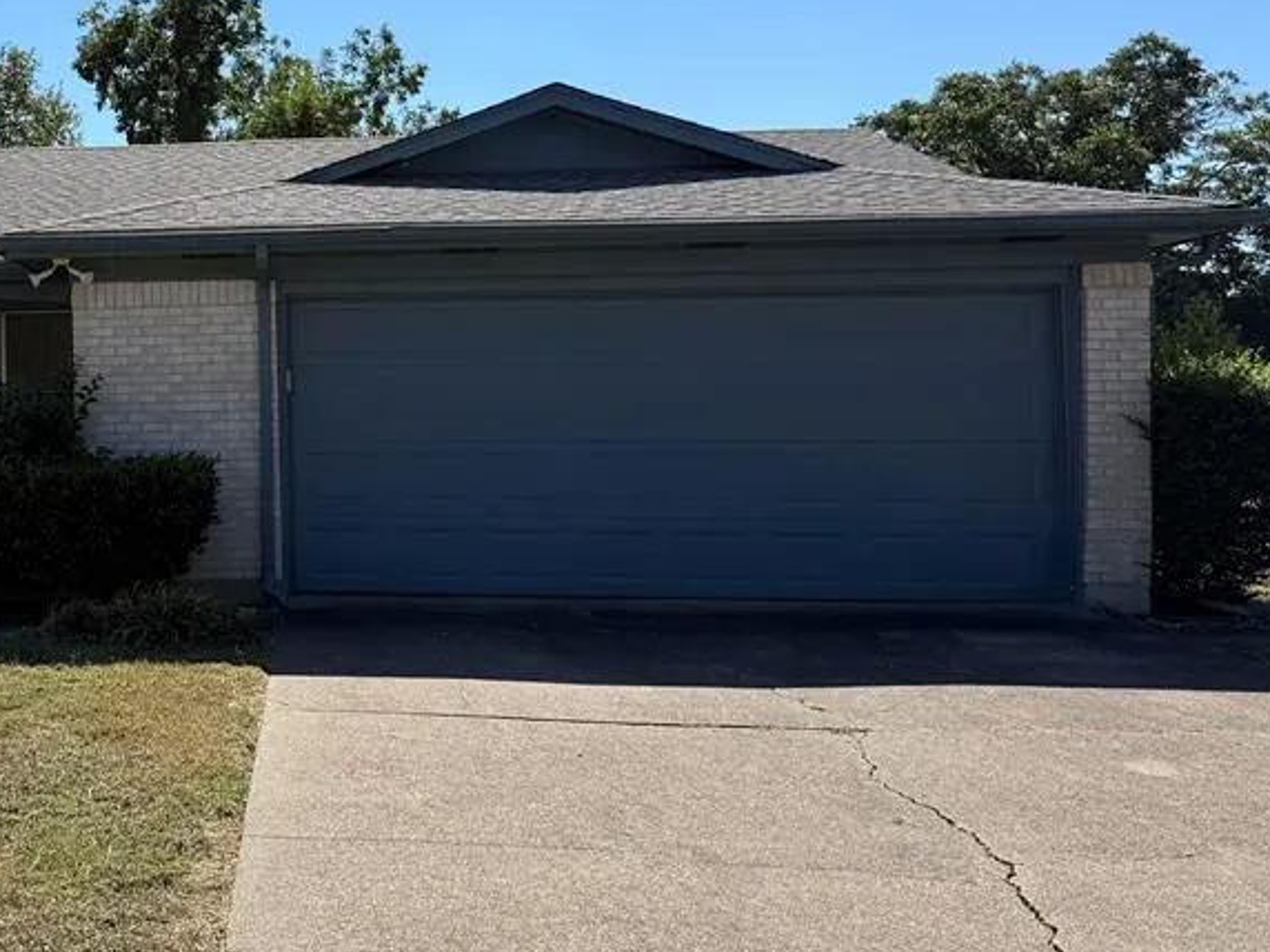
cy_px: 366
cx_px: 182
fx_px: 1578
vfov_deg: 33.5
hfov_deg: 41.2
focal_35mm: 43
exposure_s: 1/5319
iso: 80
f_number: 1.78
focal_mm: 6.76
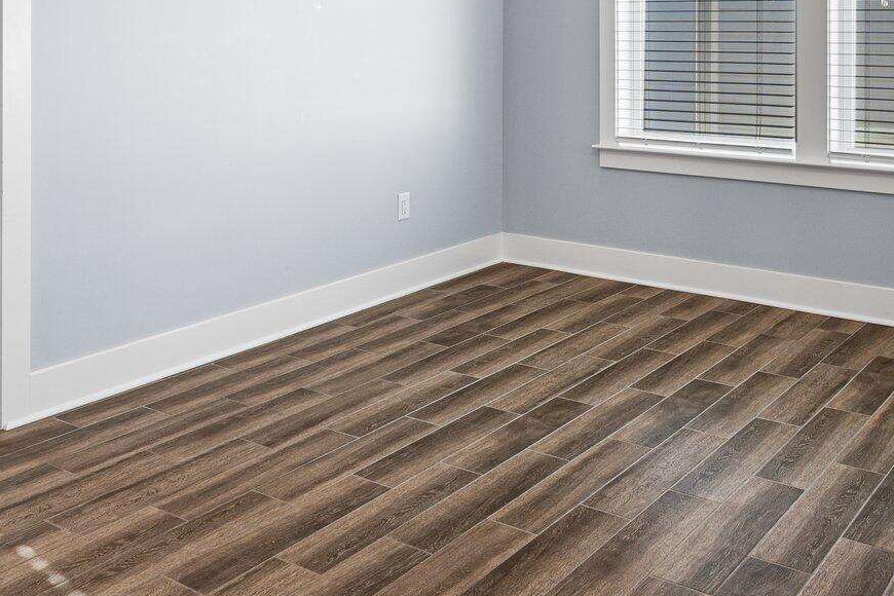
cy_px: 21
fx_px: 993
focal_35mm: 40
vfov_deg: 31.3
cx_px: 558
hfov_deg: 48.0
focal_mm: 17
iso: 250
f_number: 8
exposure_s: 1/8
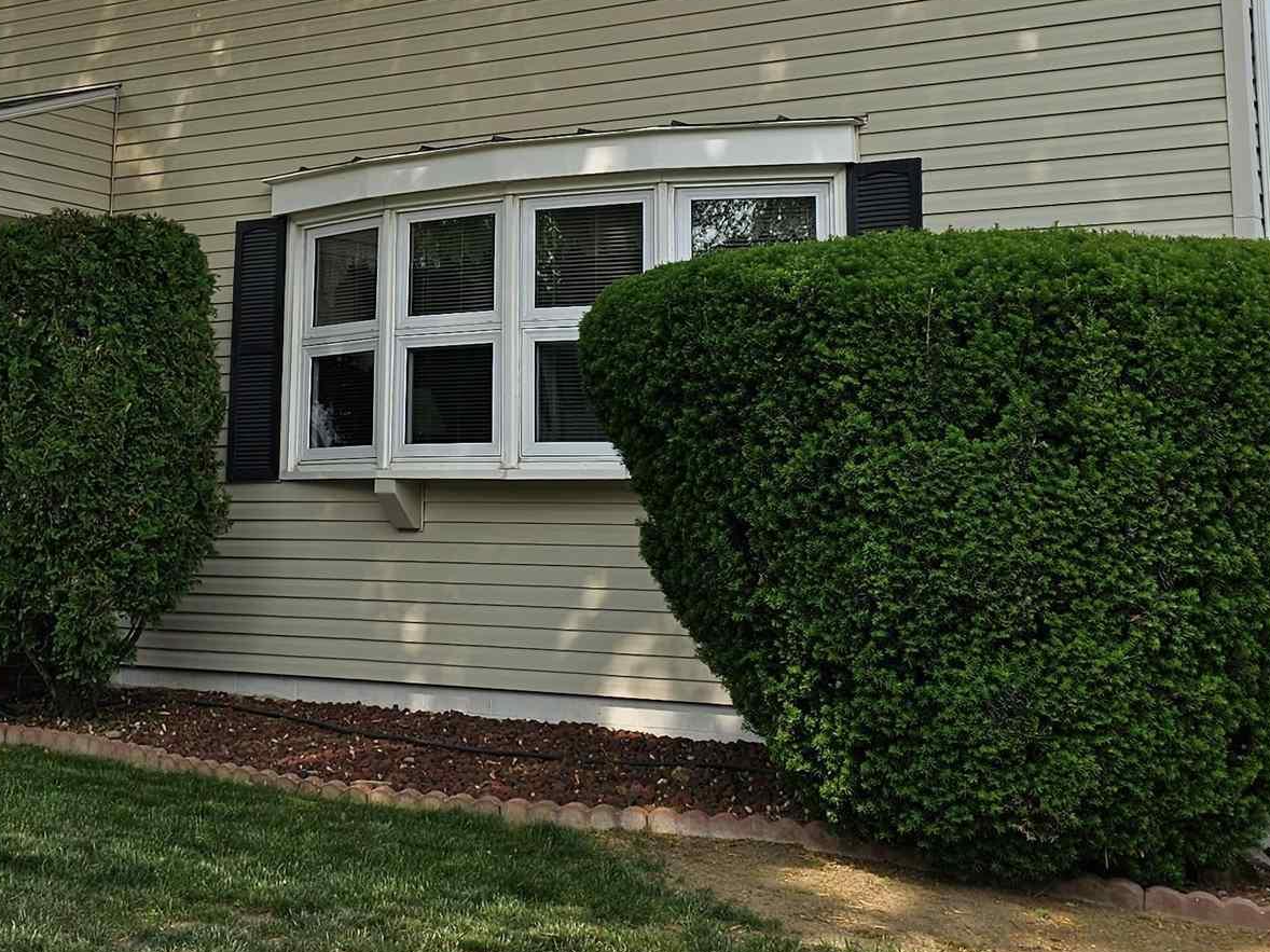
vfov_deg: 23.8
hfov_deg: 31.6
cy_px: 113
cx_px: 319
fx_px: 2201
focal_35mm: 60
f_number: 1.7
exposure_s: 1/556
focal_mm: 6.3
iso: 10
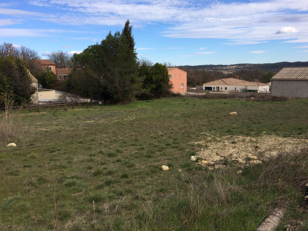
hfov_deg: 61.7
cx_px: 154
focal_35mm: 29
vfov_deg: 48.2
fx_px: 258
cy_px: 116
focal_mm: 4.15
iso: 32
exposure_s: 1/2053
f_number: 2.2
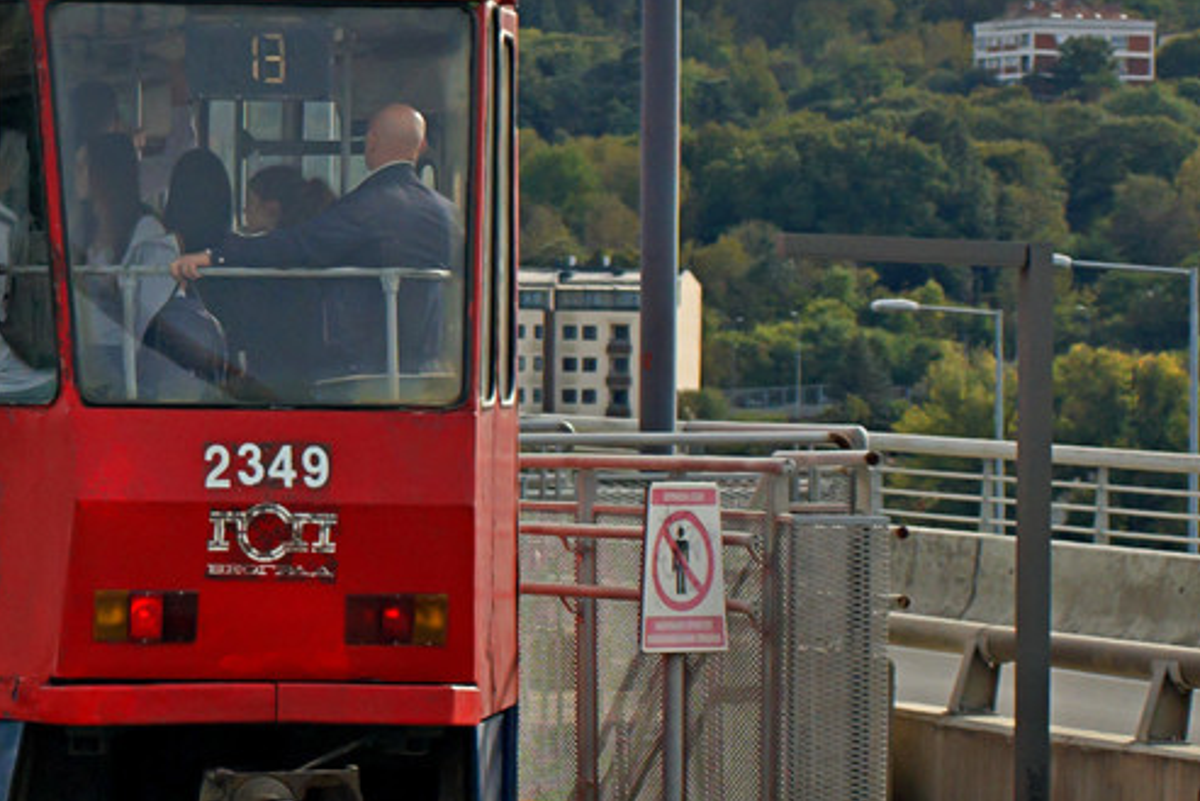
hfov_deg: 8.0
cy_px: 68
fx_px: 8535
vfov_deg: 5.4
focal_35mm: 256
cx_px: -162
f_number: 7.1
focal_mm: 70
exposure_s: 1/1000
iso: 200
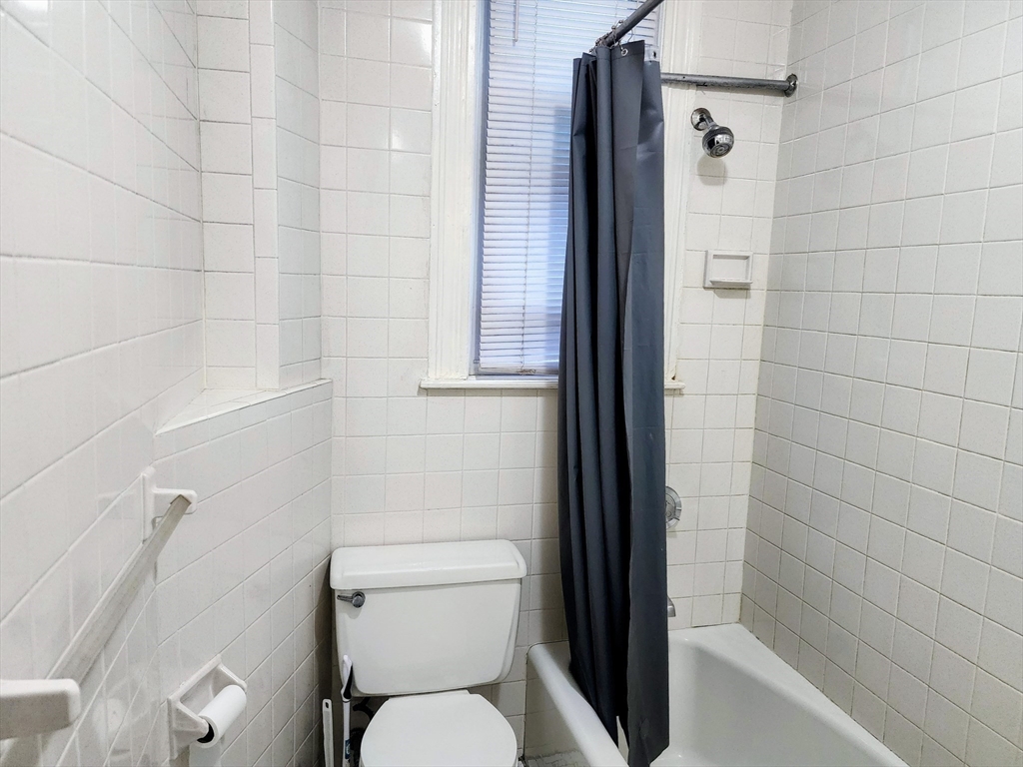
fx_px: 680
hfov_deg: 73.9
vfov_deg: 58.9
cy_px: 384
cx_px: 512
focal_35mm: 23
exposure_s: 1/120
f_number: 1.8
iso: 800
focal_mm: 6.4
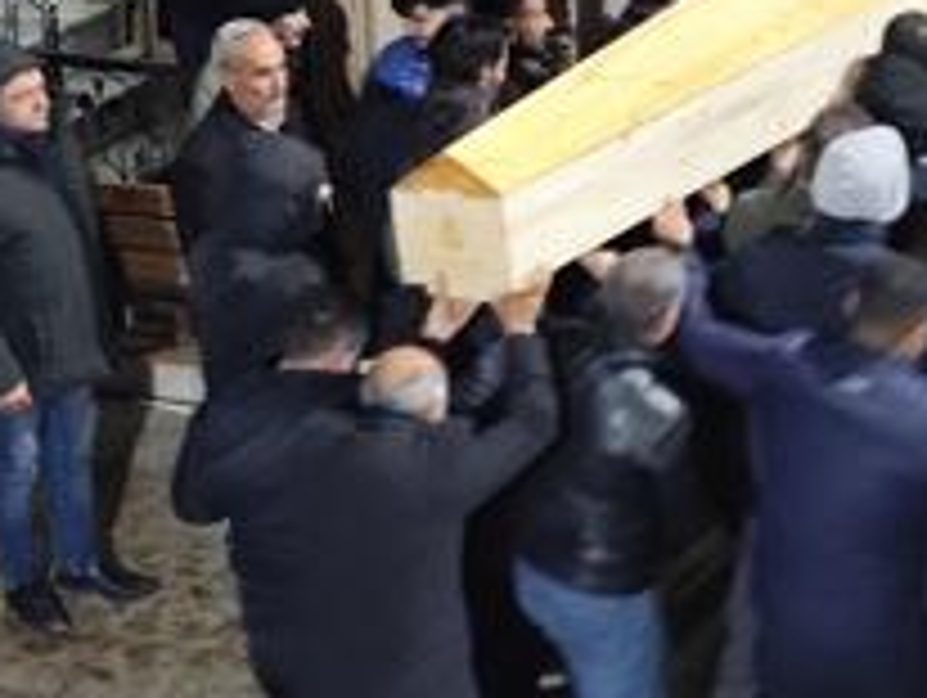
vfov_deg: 14.1
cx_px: 1008
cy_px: 9
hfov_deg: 18.2
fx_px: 2788
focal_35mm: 104
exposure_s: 1/20
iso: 1000
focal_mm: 6.14
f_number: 1.65
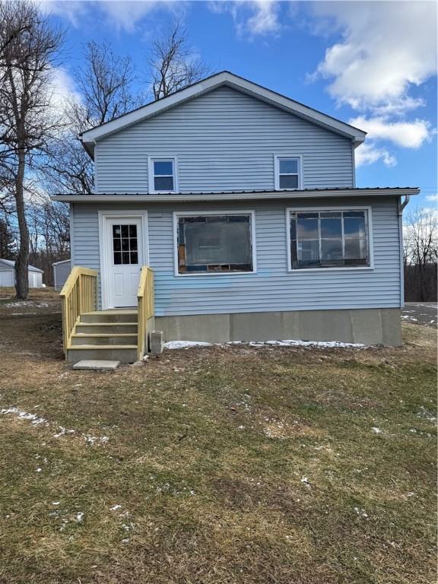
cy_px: 292
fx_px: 405
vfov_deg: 71.6
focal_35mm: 24
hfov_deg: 56.8
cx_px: 219
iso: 80
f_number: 1.78
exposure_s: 1/1818
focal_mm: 6.76
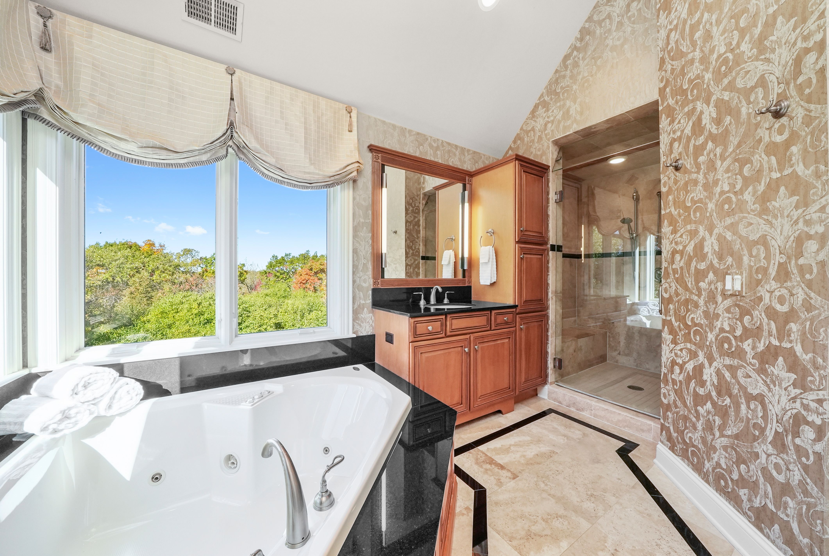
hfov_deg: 112.5
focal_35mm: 12
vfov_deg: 90.2
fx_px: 277
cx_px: 414
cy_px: 278
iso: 2000
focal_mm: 12
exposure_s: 1/50
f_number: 13
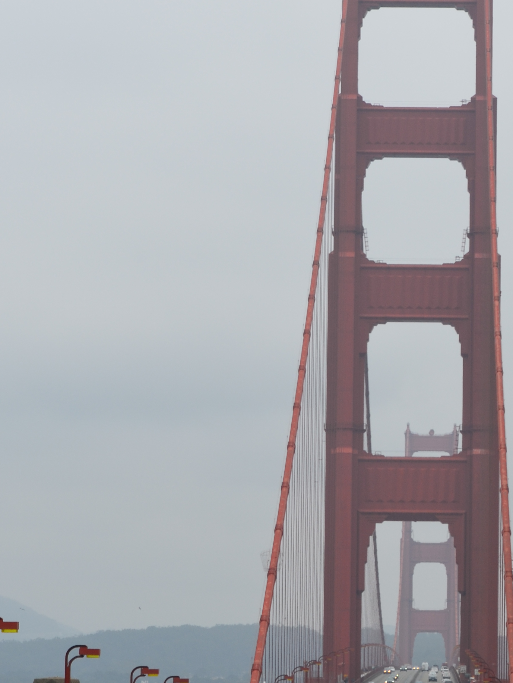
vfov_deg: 11.5
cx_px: 405
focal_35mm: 172
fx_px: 3400
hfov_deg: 8.6
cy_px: 402
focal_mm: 55
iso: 140
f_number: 11
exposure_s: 1/125
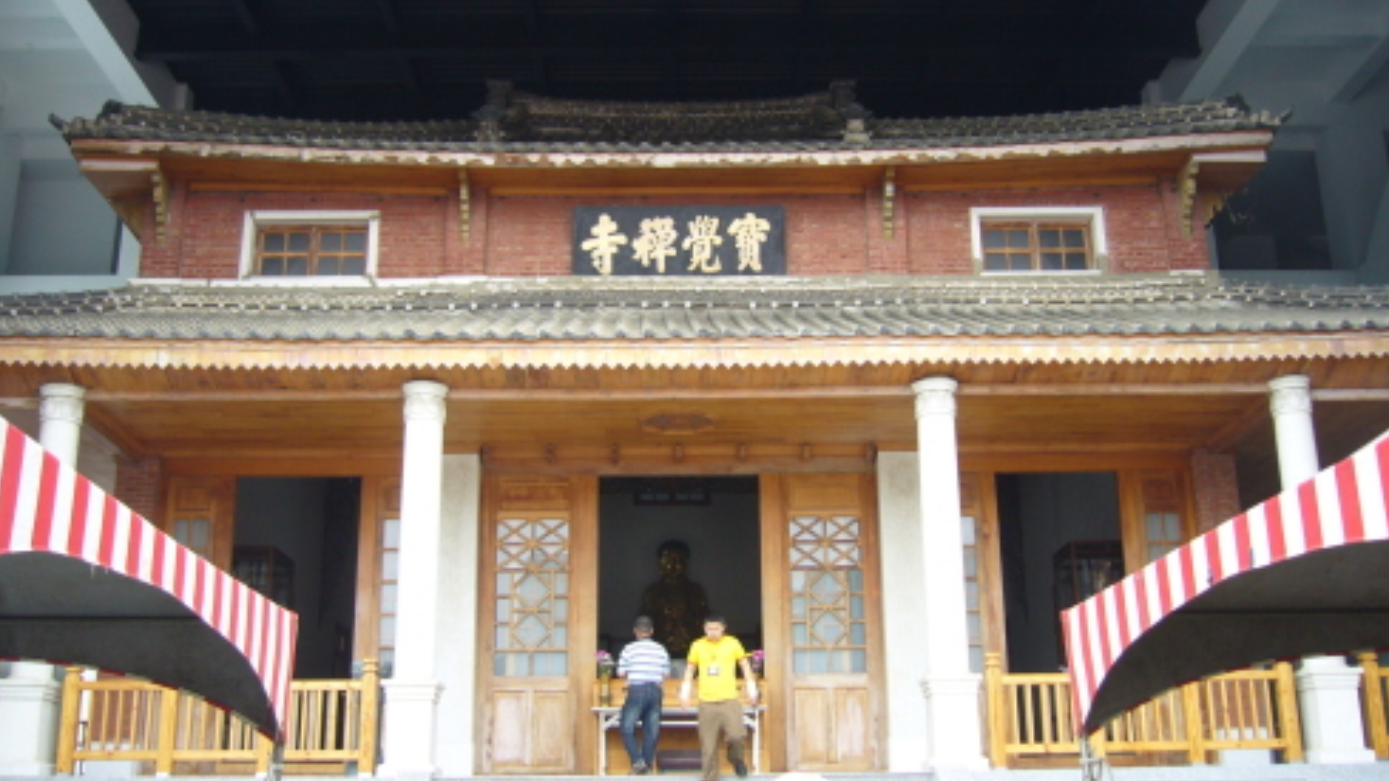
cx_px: 687
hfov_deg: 51.6
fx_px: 1436
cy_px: 342
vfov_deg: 30.4
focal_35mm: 39
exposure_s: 1/60
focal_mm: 5.8
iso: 80
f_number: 2.8
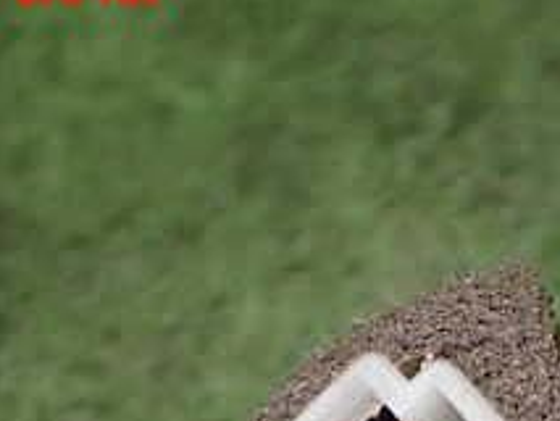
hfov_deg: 18.2
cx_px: 468
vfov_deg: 13.4
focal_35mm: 107
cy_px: 547
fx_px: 1732
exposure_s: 1/160
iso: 640
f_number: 2.7
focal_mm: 6.83
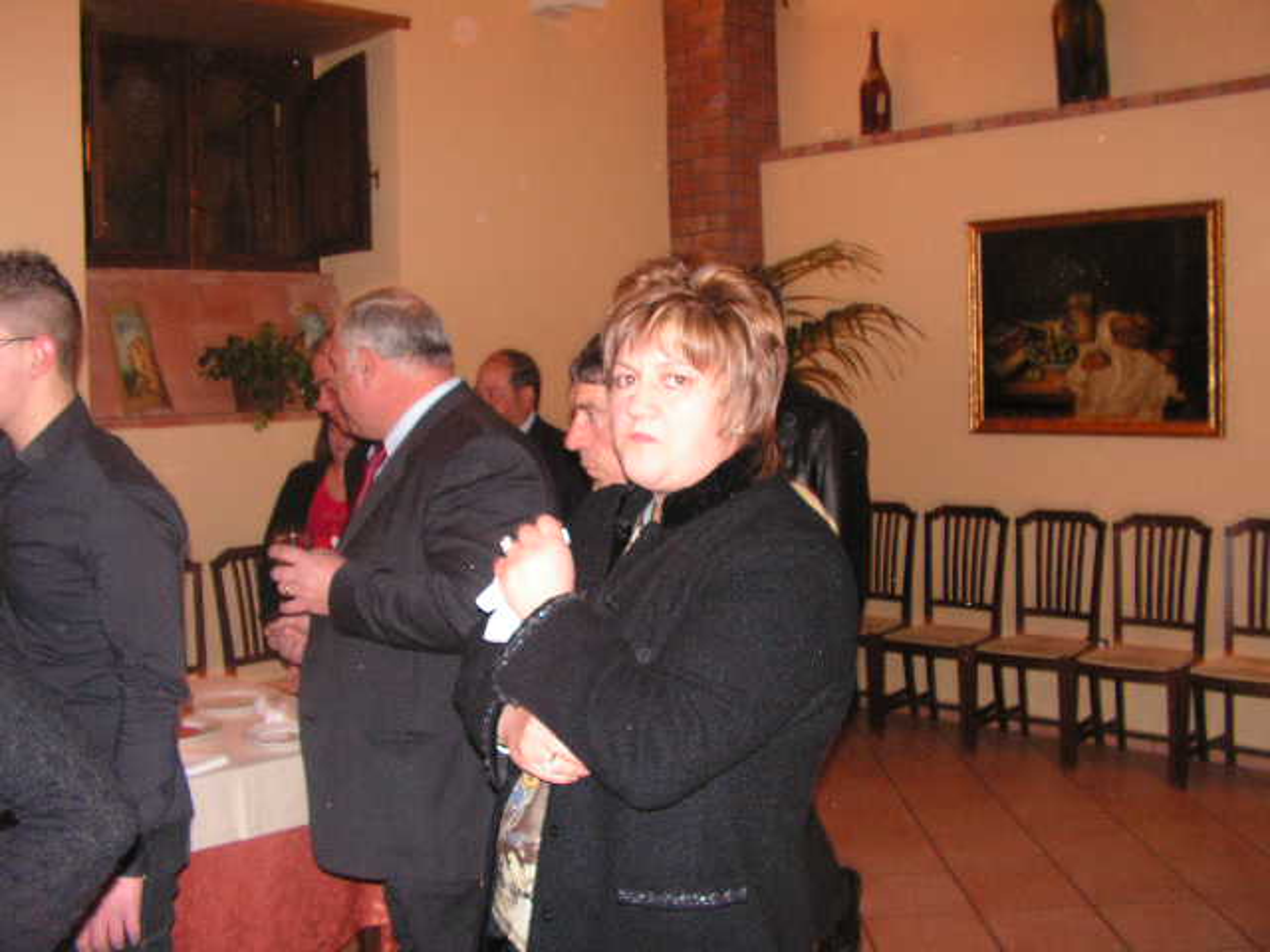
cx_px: 635
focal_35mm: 36
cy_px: 476
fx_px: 1321
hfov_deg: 51.4
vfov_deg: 39.7
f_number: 3.2
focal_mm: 6
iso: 200
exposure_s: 1/40
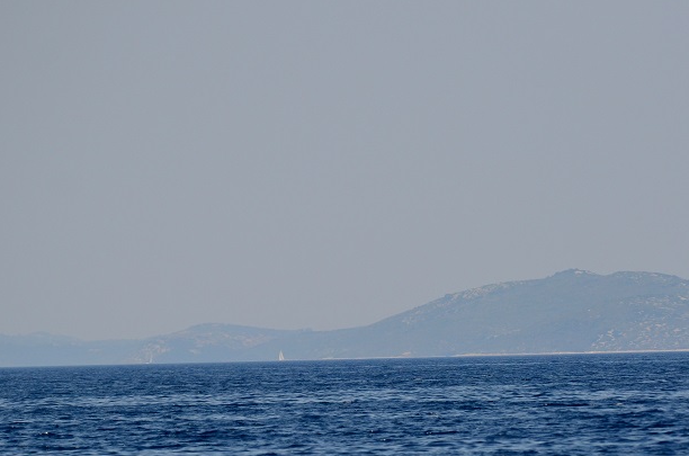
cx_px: 486
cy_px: 352
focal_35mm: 478
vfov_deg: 2.9
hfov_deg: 4.3
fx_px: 9124
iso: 400
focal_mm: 195
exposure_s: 1/3200
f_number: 5.3
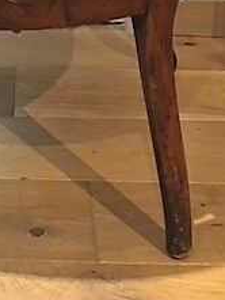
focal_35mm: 84
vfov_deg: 21.1
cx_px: 16
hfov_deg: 17.3
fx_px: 727
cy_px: -91
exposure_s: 1/33
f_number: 2.2
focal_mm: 4.15
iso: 200
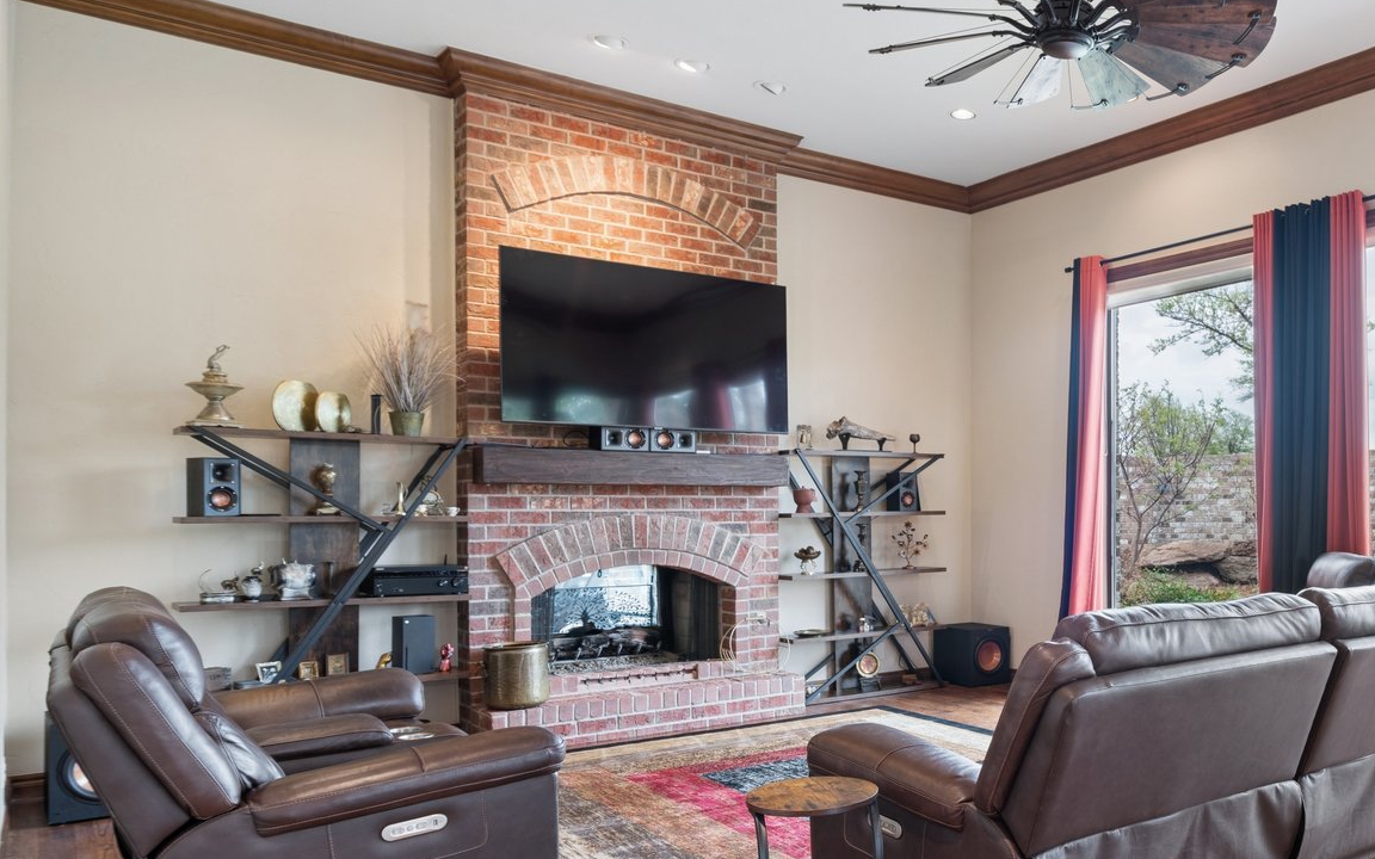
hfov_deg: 58.7
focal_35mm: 29
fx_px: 1087
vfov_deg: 42.8
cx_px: 1135
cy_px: 532
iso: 200
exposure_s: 1/8
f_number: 7.1
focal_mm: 16
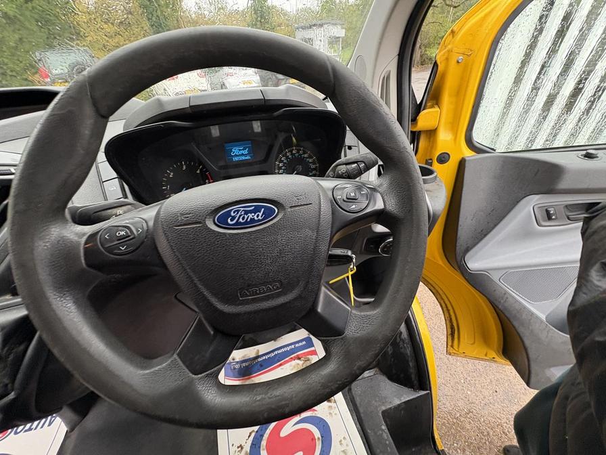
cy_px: 228
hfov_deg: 102.1
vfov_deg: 85.7
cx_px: 303
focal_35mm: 14
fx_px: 245
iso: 250
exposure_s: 1/60
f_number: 2.2
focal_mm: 2.22
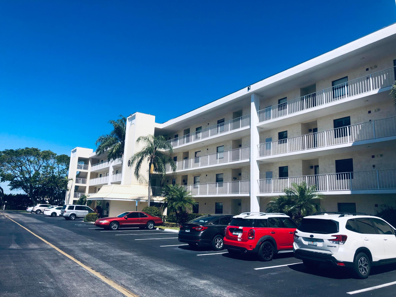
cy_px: 148
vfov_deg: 49.7
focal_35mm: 28
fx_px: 320
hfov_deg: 63.4
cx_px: 198
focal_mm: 3.99
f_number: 1.8
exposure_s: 1/2525
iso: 20
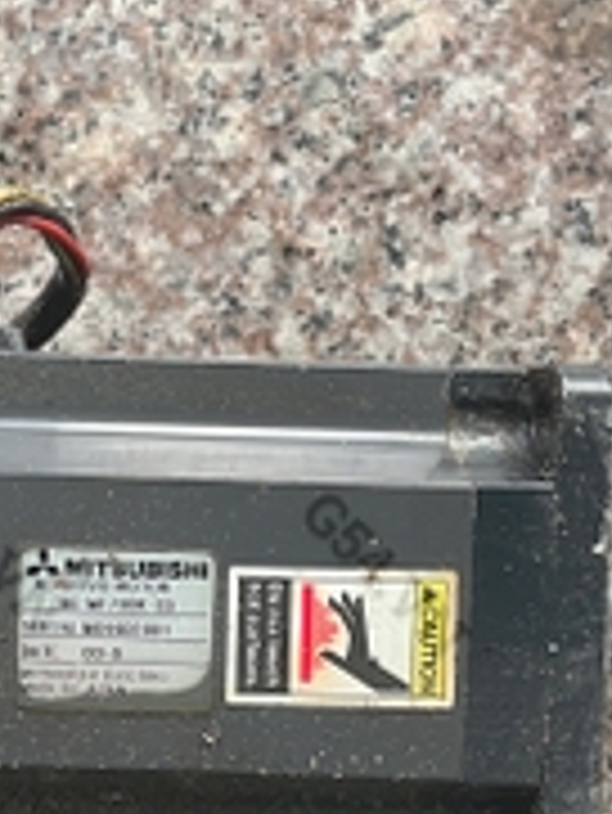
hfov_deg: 20.5
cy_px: 535
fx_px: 1625
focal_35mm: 69
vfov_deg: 28.0
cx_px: -40
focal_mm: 4.2
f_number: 1.6
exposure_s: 1/61
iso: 125
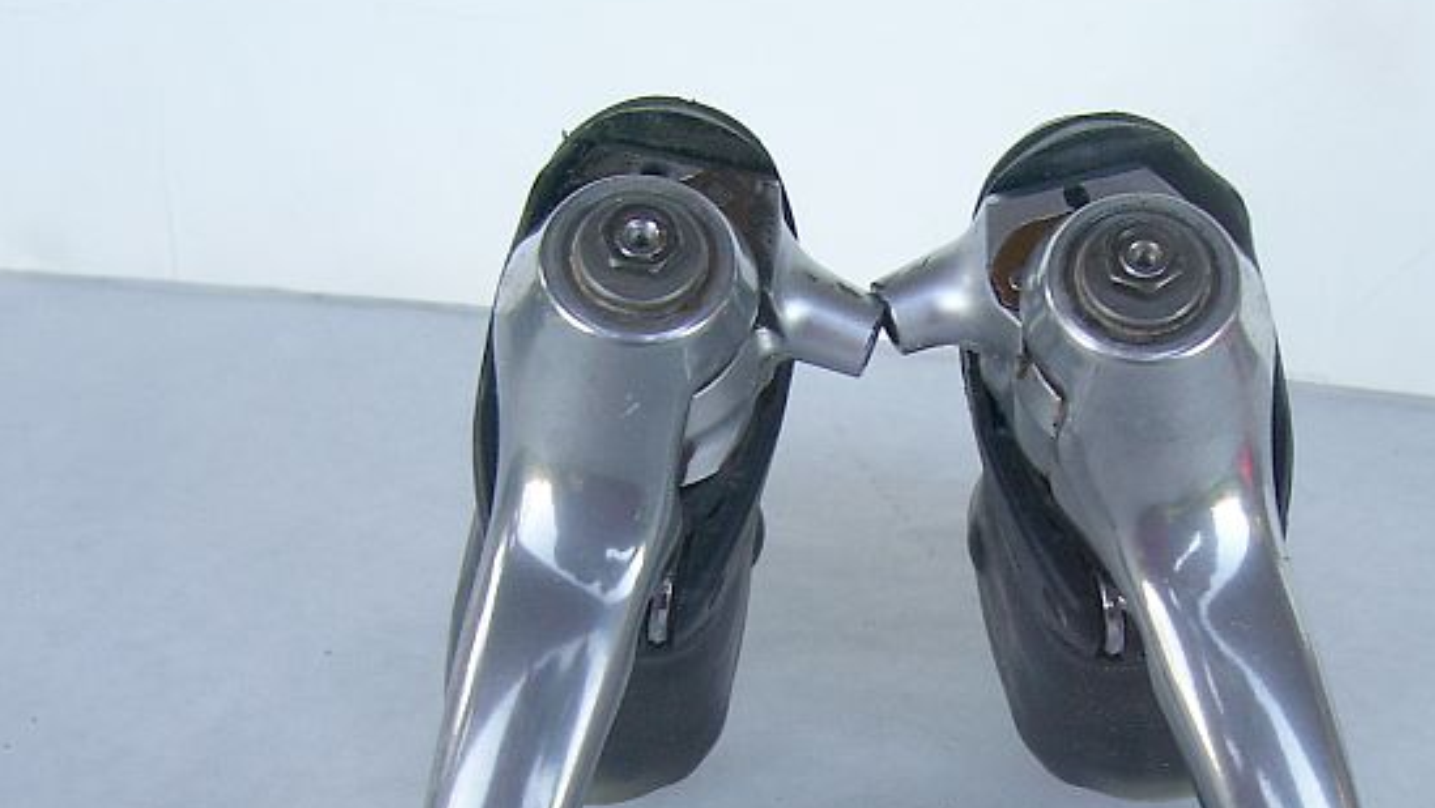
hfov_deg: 38.3
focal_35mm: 54
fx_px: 2055
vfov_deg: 21.7
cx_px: 876
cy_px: 745
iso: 80
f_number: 2.7
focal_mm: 5.6
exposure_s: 1/90
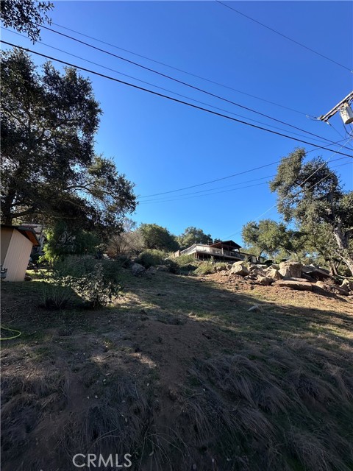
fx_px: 190
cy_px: 236
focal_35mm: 14
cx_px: 176
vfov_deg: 102.1
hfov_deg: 85.7
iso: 40
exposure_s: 1/812
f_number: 2.2
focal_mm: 2.22
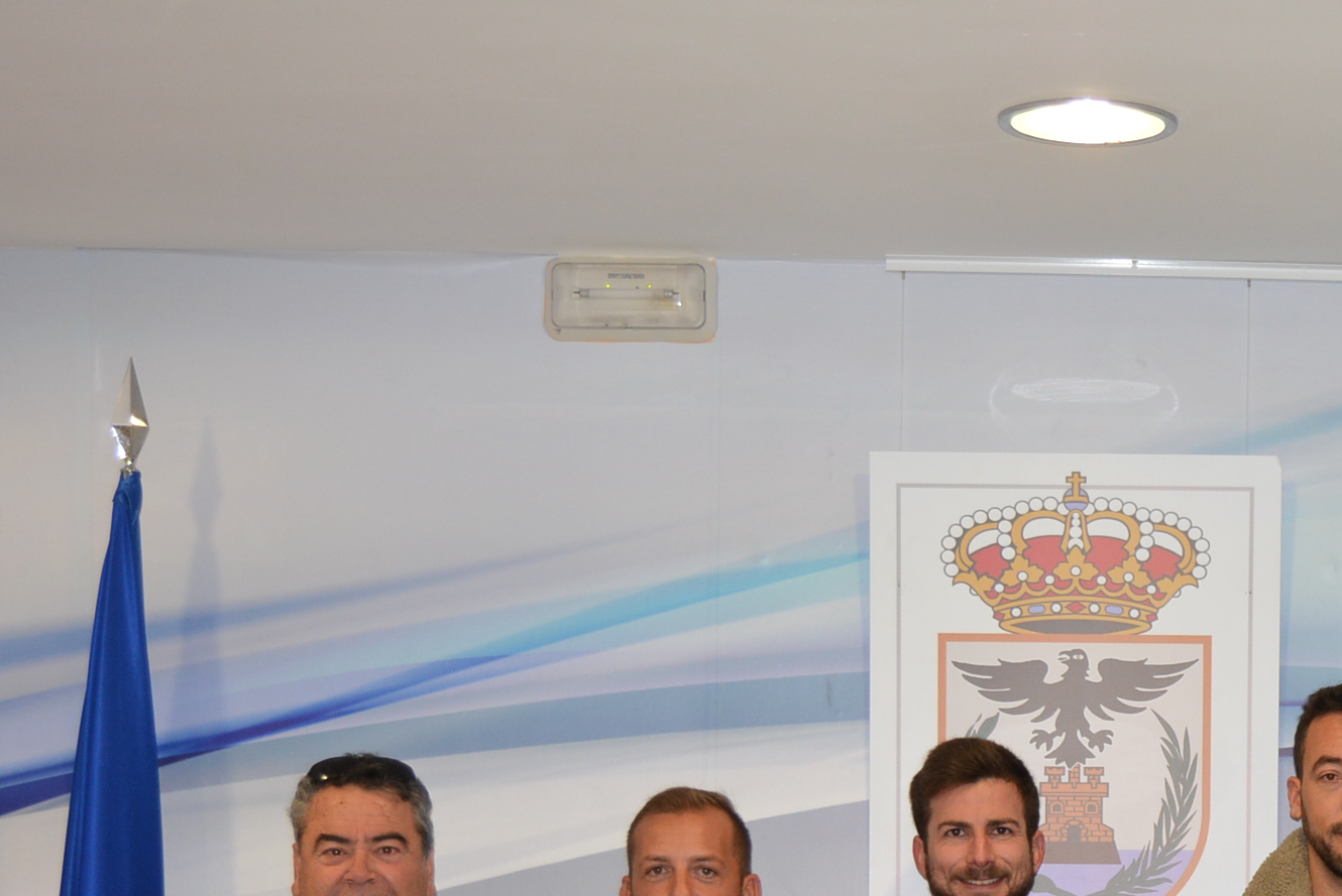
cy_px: 945
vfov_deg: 14.7
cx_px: 1307
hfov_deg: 21.6
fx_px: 3399
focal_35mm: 91
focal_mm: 27
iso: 400
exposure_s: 1/60
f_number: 4
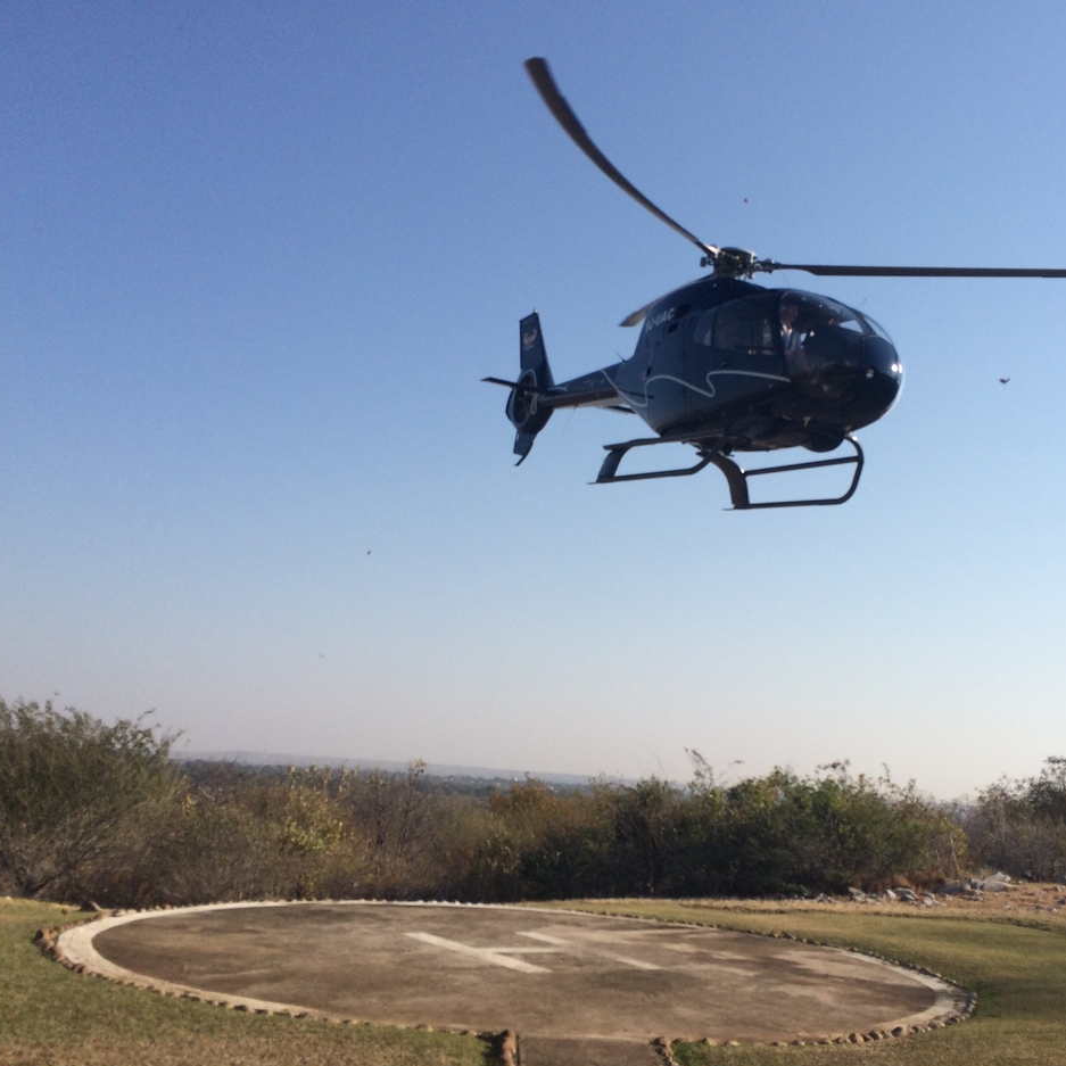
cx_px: 646
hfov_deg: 46.9
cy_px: 528
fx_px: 1219
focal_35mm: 35
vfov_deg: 47.2
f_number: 2.2
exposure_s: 1/2933
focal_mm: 4.15
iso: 32
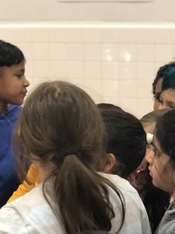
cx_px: 48
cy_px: 168
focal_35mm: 149
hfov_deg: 9.9
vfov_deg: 13.2
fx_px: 1007
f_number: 2.4
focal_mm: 6
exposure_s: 1/30
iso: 100
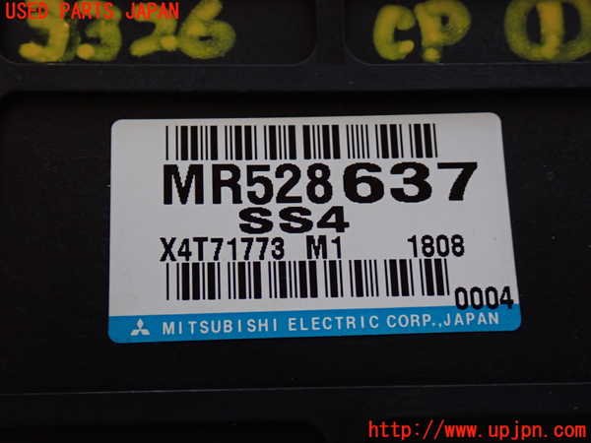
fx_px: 922
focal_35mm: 54
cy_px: 222
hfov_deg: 35.5
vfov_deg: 27.0
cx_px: 296
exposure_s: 1/50
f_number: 3.3
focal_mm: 9.65
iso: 640
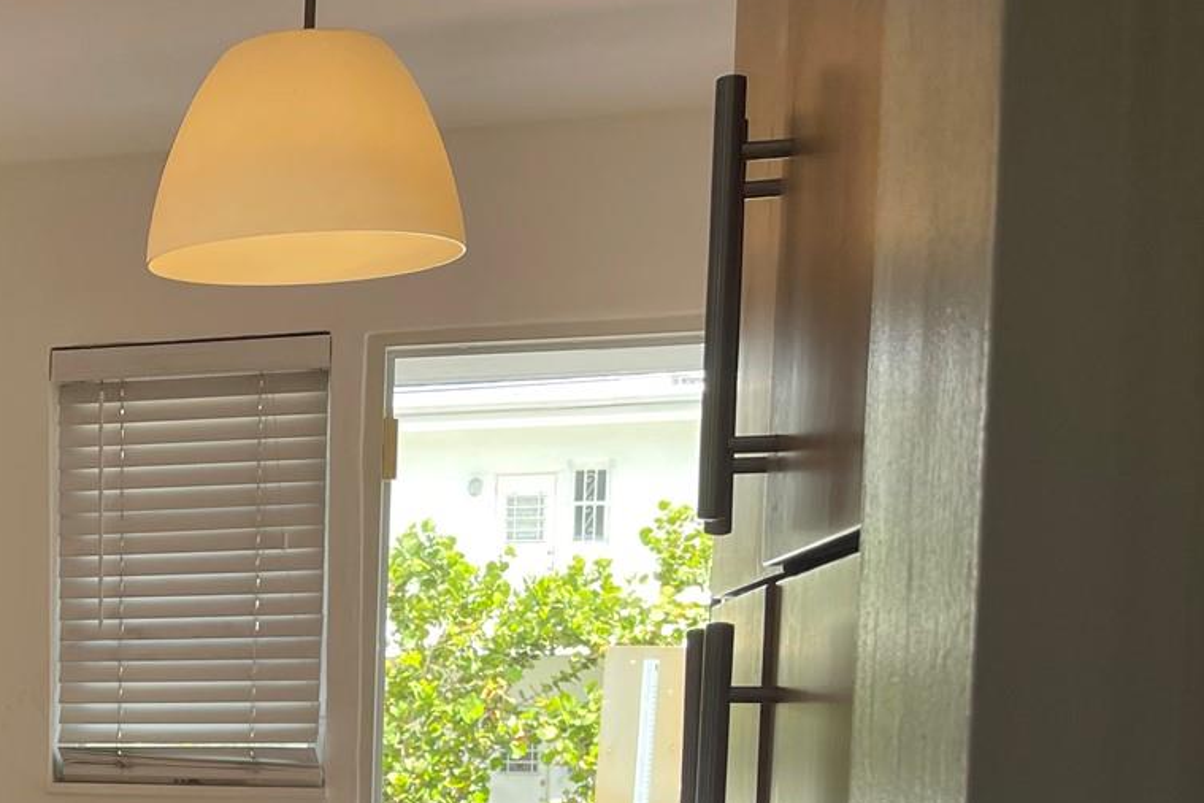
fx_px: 1906
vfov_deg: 22.3
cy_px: 901
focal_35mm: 57
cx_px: 14
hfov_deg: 32.4
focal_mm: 5.1
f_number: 1.6
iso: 32
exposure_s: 1/218
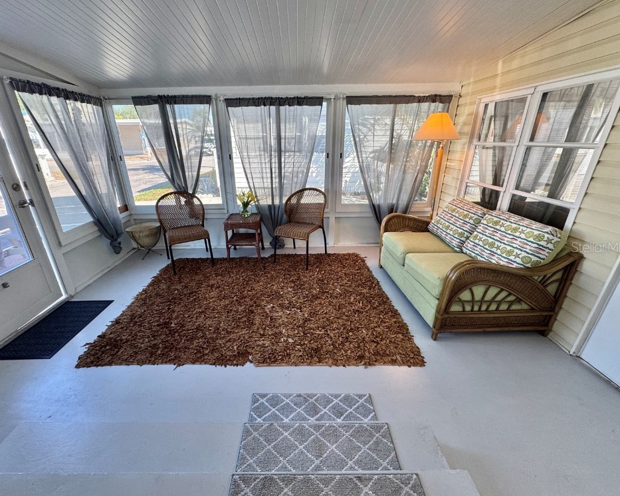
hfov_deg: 96.7
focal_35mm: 15
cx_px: 294
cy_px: 247
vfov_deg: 84.0
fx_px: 275
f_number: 2.2
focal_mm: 2.22
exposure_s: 1/120
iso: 125
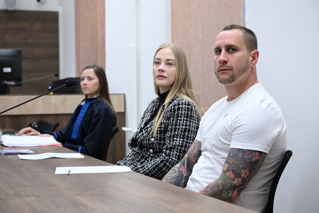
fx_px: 620
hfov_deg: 28.8
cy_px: 106
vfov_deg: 19.5
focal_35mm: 70
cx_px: 160
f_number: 5
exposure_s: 1/400
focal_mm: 70
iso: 3200
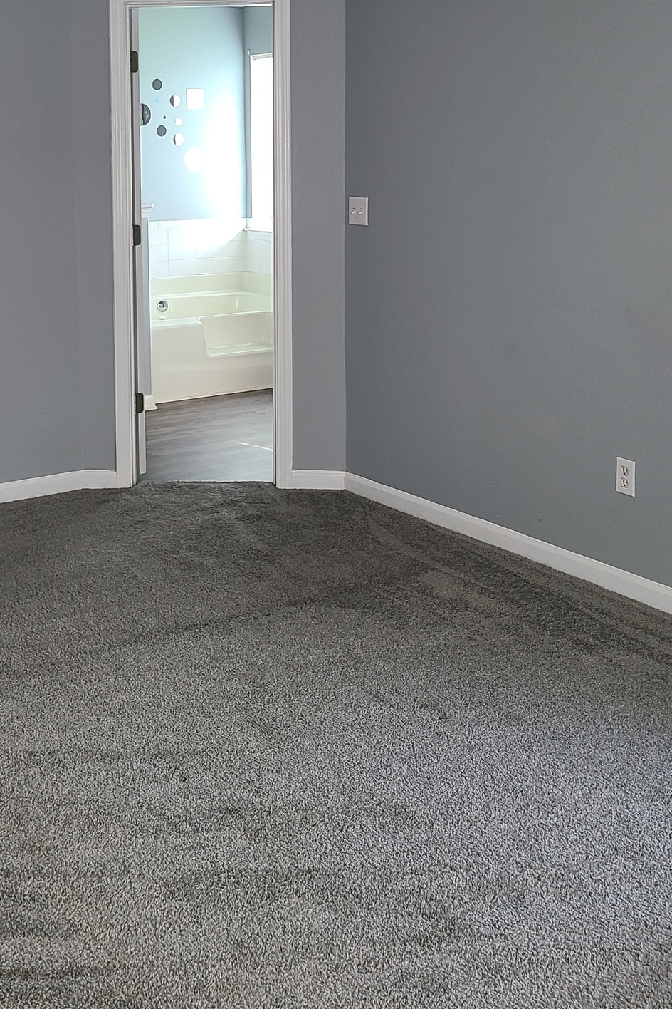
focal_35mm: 44
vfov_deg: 43.4
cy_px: 283
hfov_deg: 29.9
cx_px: 155
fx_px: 1232
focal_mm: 5.4
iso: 64
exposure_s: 1/60
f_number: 1.8
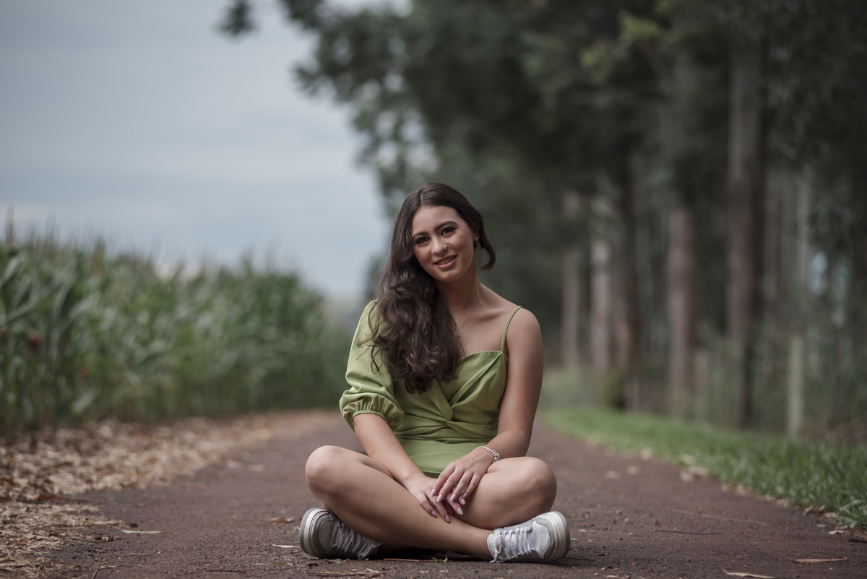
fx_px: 3493
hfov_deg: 14.1
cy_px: 290
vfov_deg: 9.5
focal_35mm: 145
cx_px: 434
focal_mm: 145
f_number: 4
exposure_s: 1/200
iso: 400
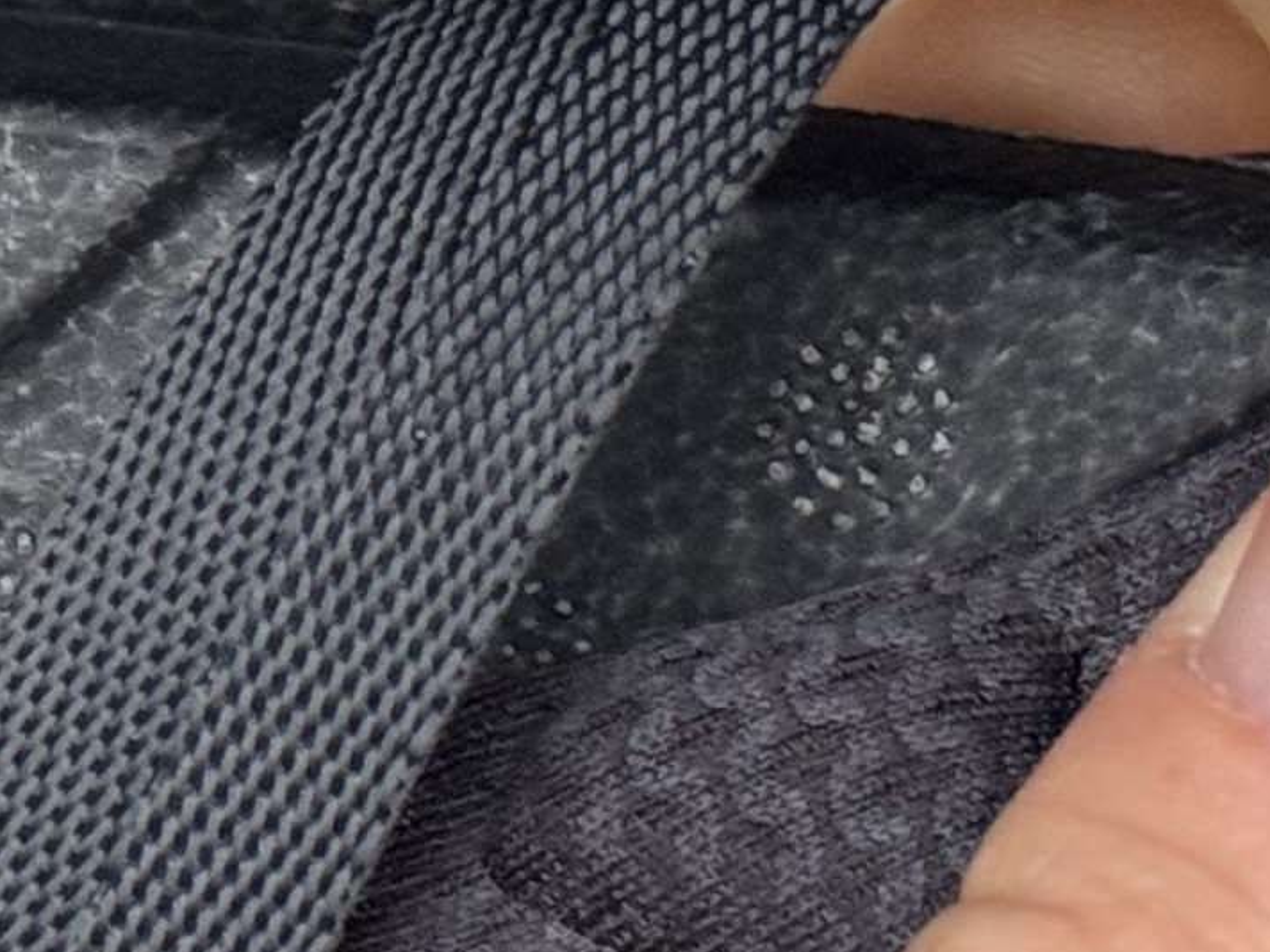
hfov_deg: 7.2
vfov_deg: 5.4
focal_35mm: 272
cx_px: -631
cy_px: -77
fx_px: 9979
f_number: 1.78
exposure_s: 1/40
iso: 320
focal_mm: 6.76
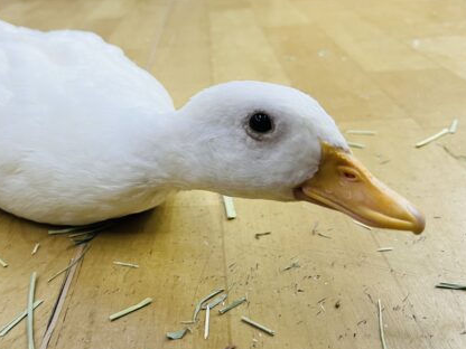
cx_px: 156
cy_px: 169
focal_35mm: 40
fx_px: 538
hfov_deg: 46.1
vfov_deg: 36.0
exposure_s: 1/50
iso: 80
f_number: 1.5
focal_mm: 5.7
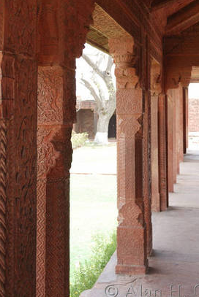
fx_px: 555
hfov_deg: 20.3
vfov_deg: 29.3
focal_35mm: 67
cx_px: 104
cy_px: 53
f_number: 4.5
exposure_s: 1/80
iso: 100
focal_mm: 26
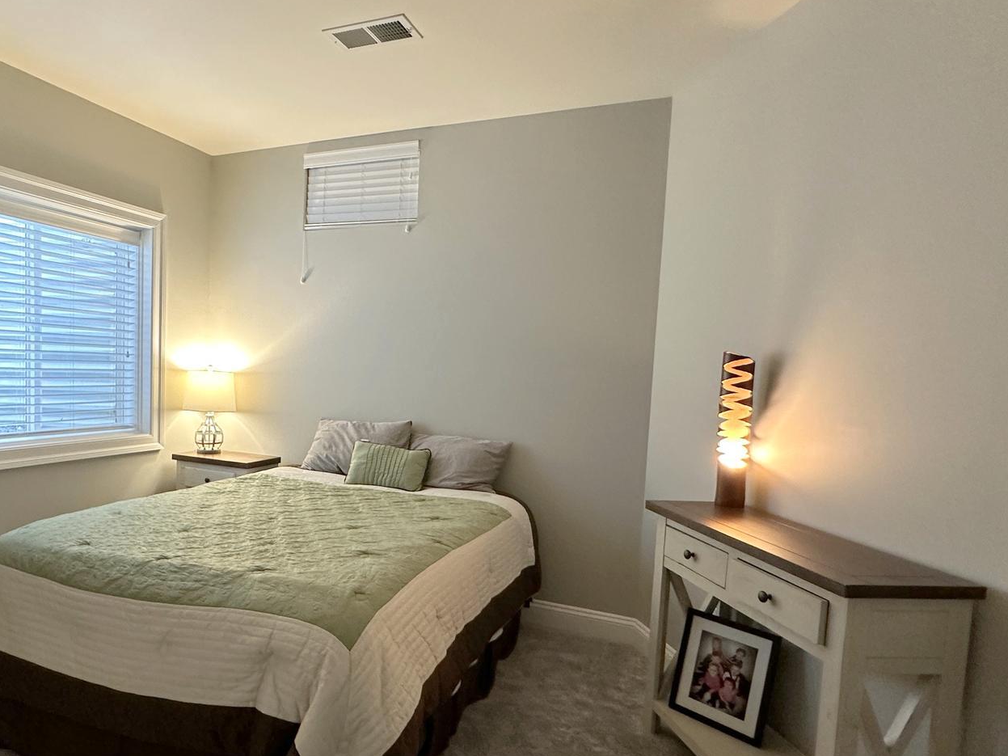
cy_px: 416
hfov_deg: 72.6
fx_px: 670
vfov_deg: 58.7
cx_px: 373
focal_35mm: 23
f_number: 2.2
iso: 250
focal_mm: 2.22
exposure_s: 1/60
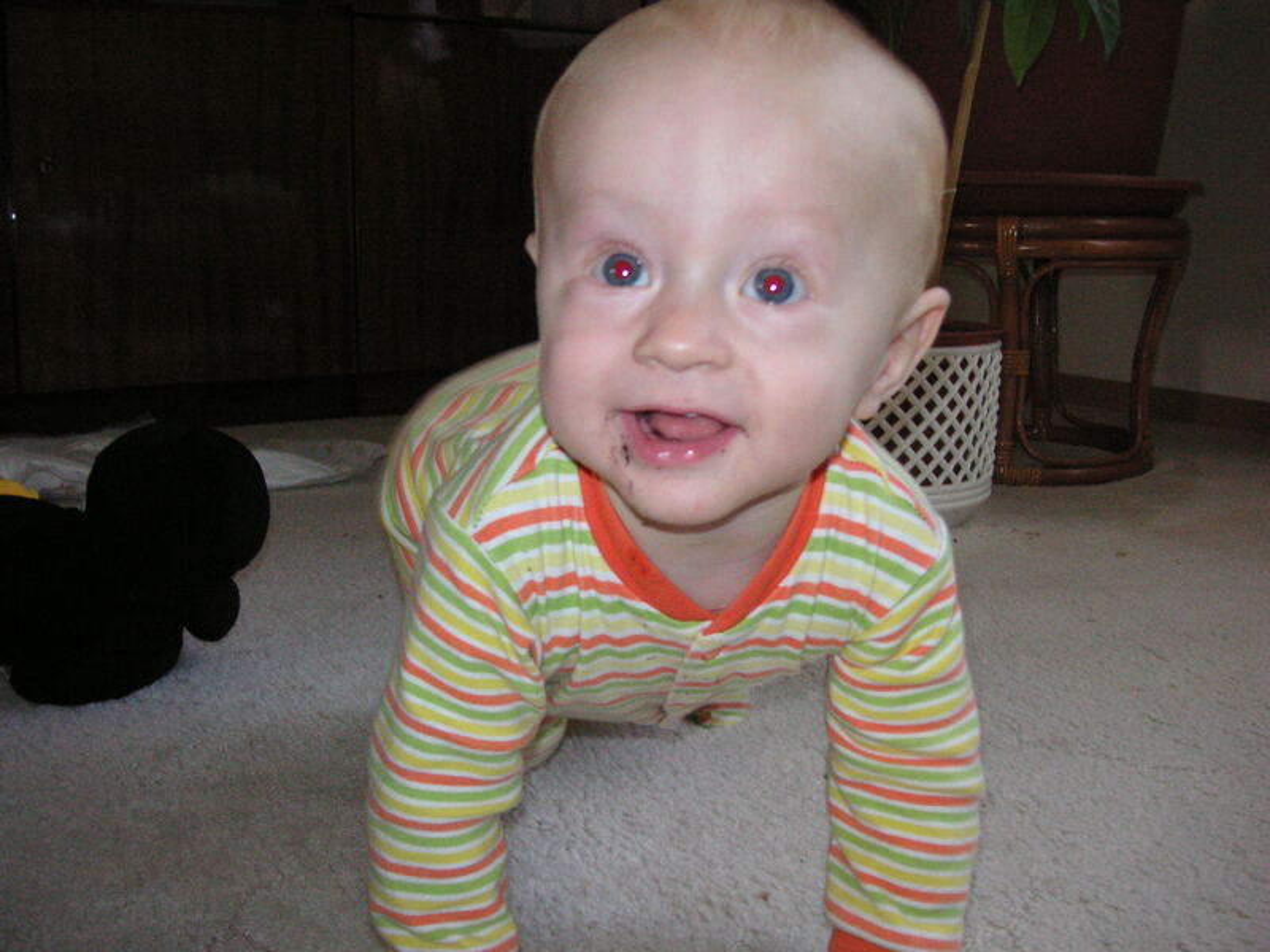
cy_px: 476
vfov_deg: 38.7
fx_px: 1357
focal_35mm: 37
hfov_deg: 50.1
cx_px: 635
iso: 160
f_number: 2.8
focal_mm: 6.1
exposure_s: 1/45
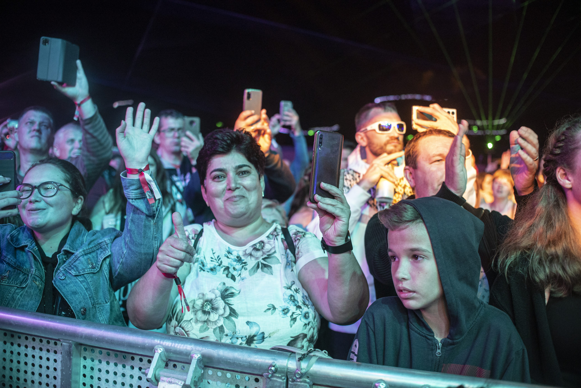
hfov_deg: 54.4
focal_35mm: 35
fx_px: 565
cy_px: 194
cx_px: 290
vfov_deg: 37.9
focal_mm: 35
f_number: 2.8
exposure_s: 1/200
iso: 2000
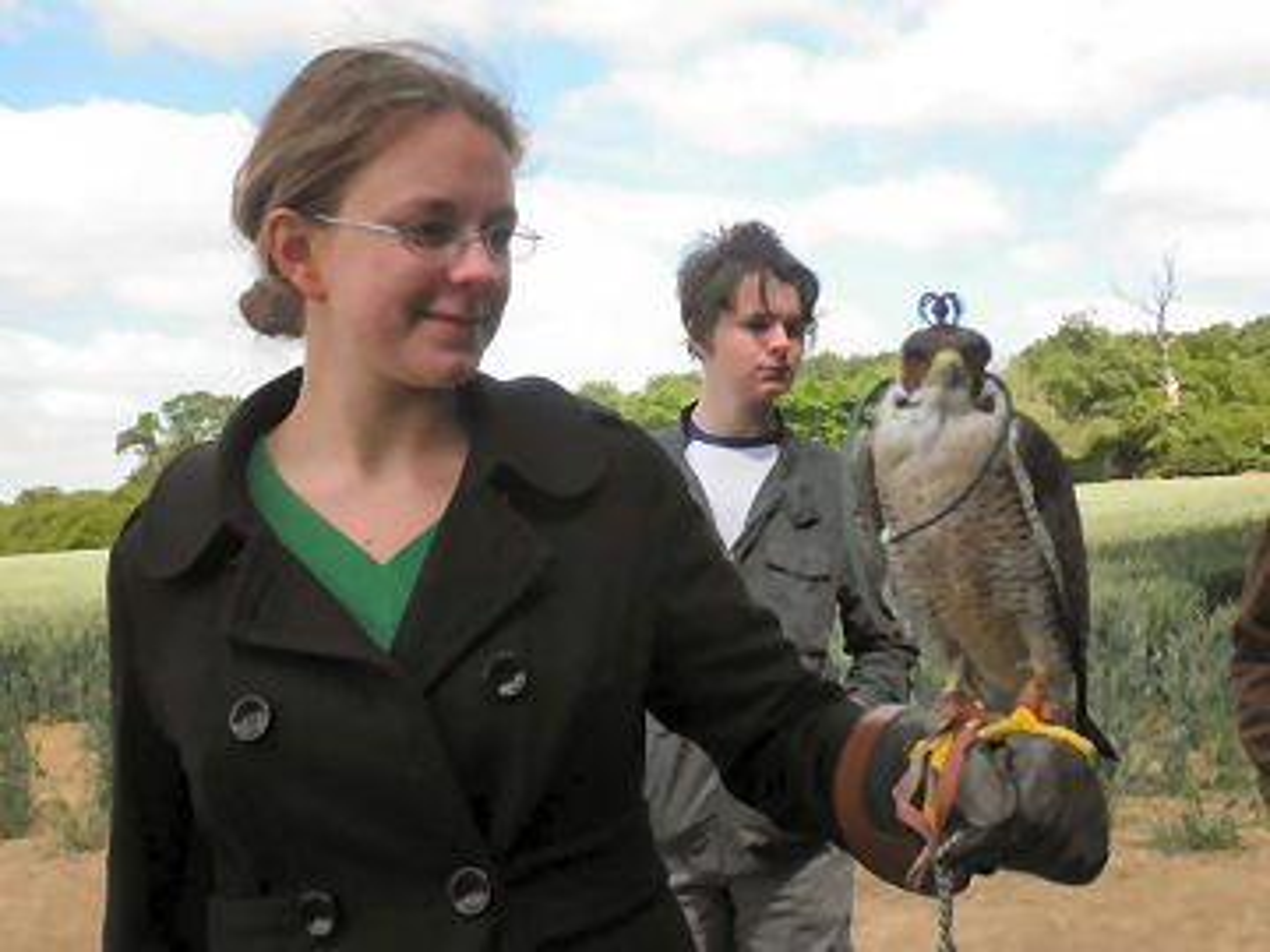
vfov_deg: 40.7
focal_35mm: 35
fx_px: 1284
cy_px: 476
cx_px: 635
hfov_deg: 52.6
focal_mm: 6.1
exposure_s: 1/400
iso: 64
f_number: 3.2
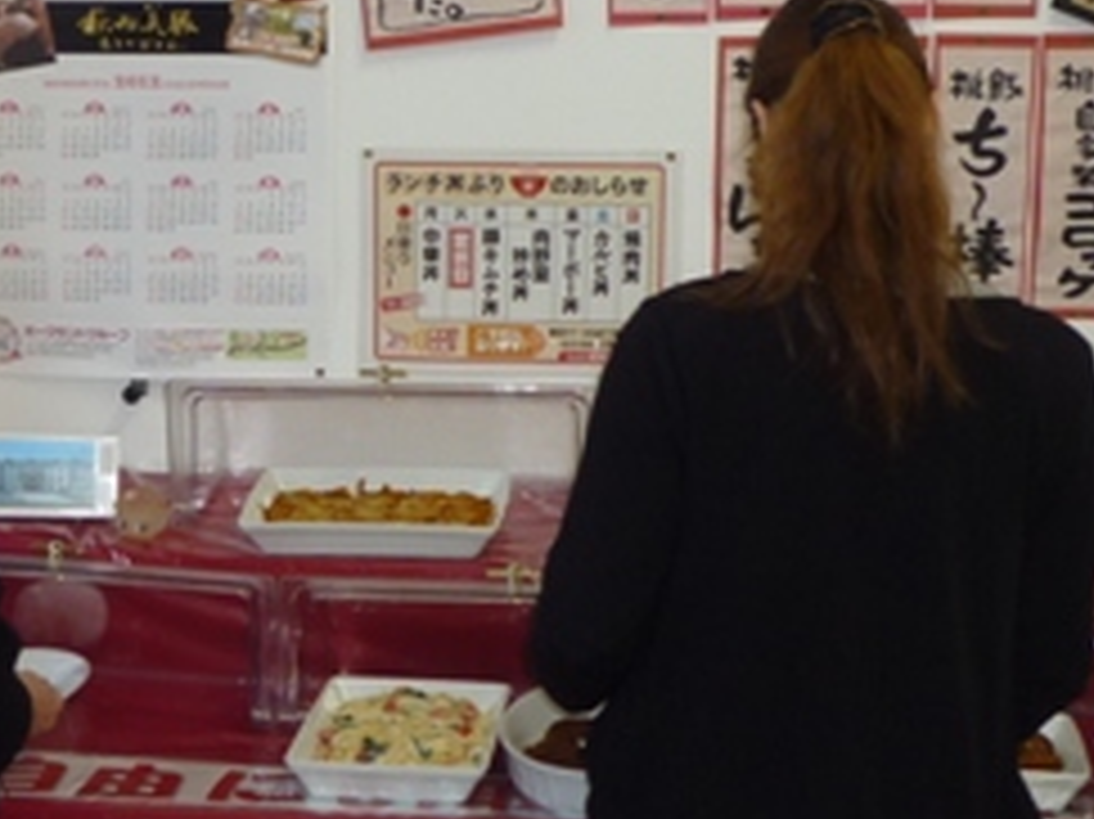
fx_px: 2243
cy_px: 389
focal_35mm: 71
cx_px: 333
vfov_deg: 20.7
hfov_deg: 27.2
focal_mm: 4.4
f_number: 2.8
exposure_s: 1/30
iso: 100
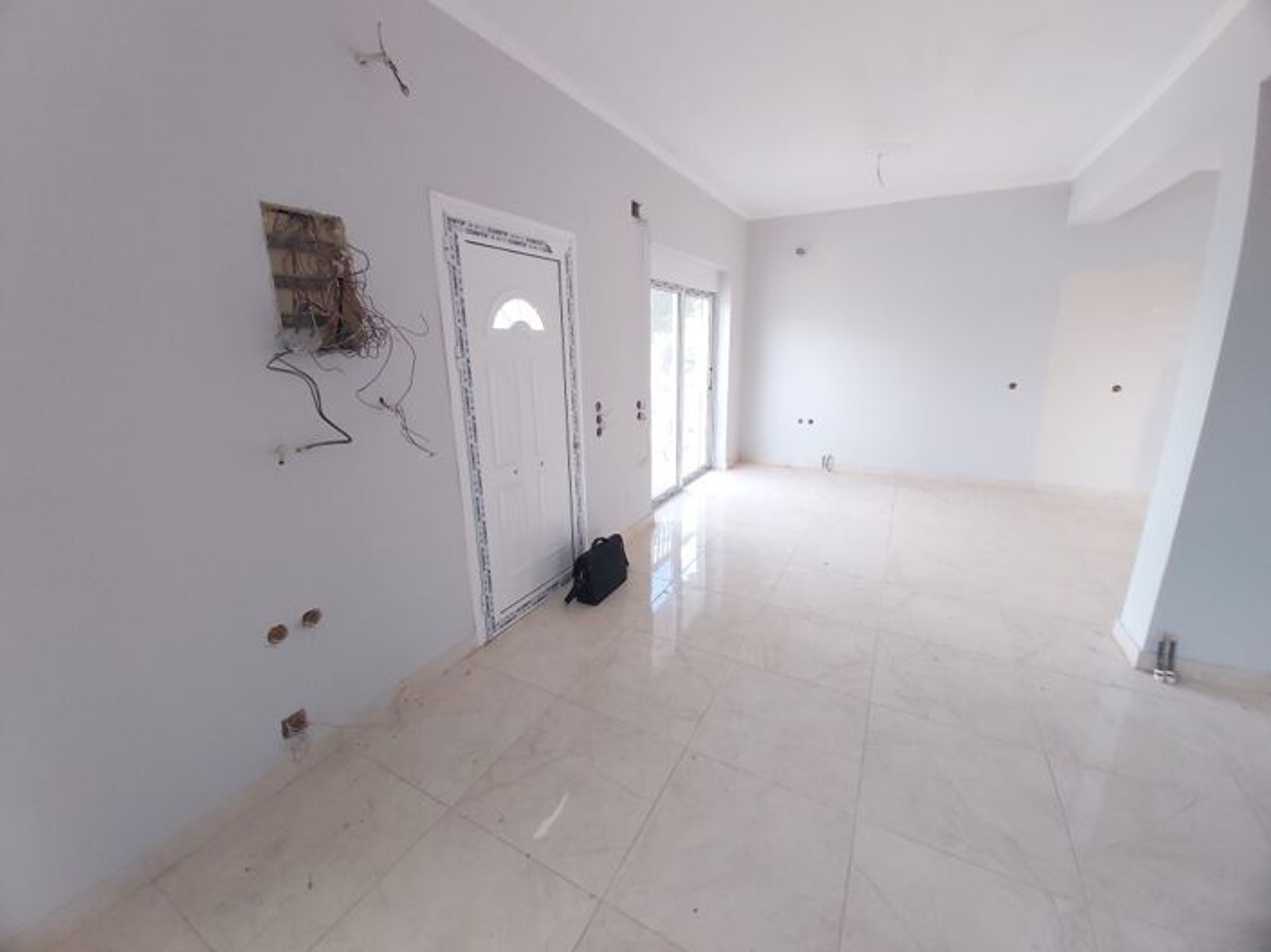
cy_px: 476
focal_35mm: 12
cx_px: 636
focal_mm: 1.42
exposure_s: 1/50
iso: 80
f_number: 2.2
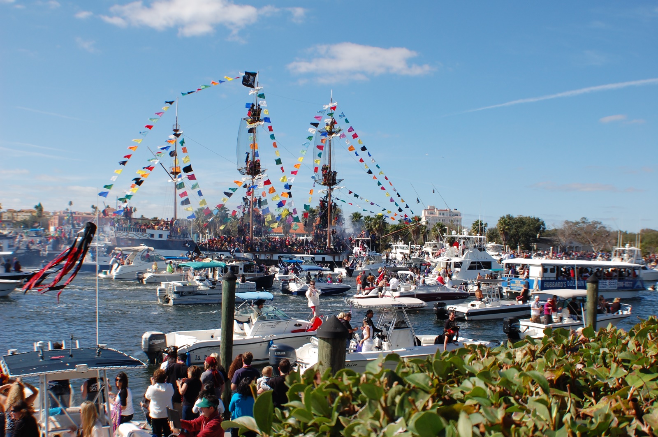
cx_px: 329
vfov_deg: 26.4
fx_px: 931
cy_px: 218
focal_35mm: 51
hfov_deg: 38.9
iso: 200
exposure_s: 1/320
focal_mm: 34
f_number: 10
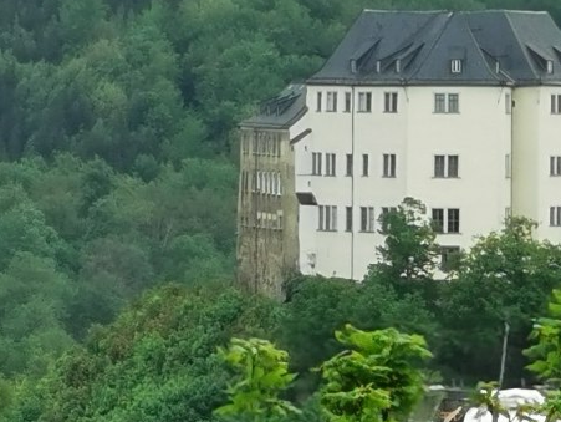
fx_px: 6991
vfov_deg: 3.5
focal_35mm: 431
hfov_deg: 4.6
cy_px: 407
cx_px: 657
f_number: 1.6
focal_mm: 5.56
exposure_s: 1/963
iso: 50
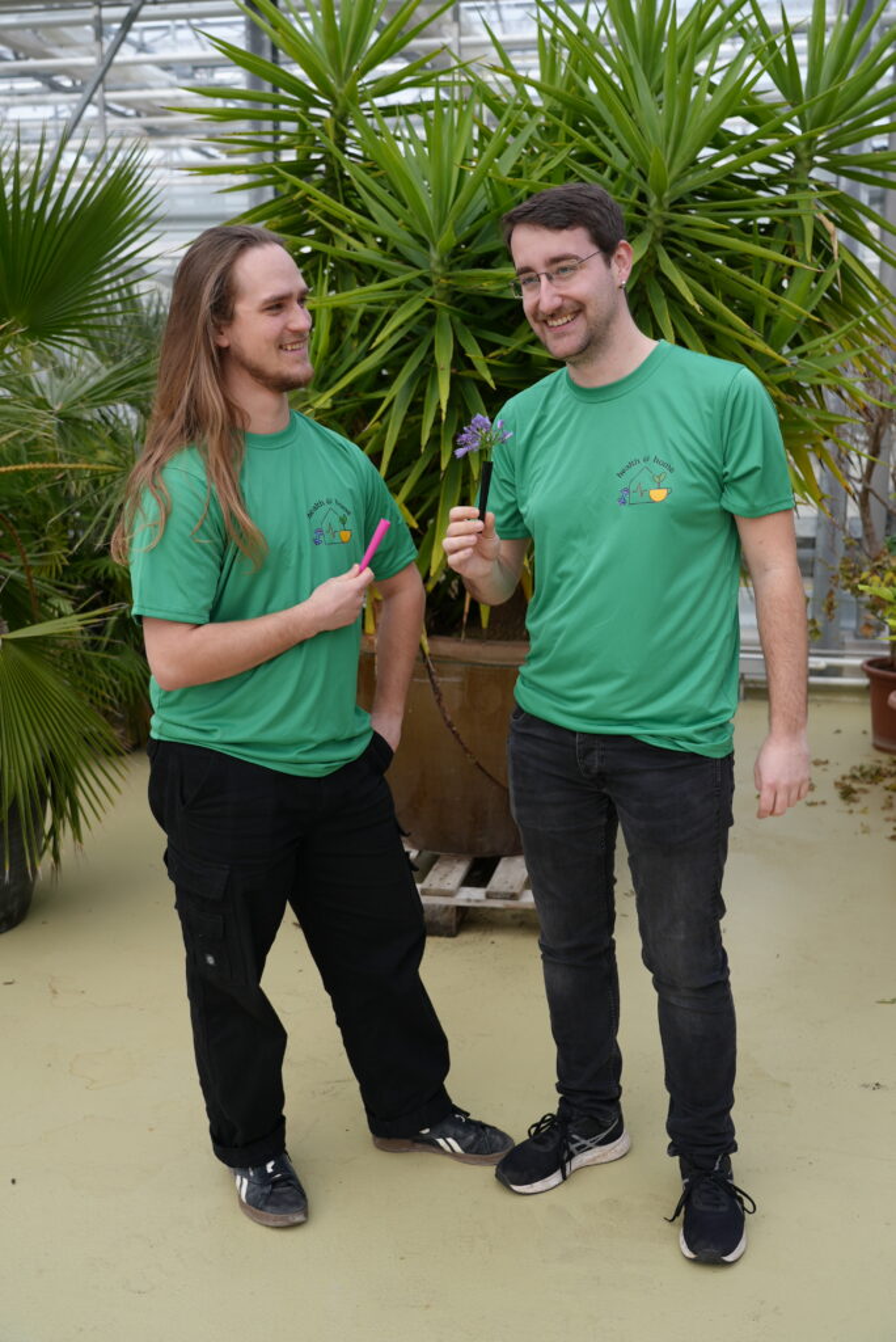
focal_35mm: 35
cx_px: 448
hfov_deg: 37.9
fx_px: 1305
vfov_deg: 54.4
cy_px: 671
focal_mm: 35
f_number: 4
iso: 160
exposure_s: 1/160
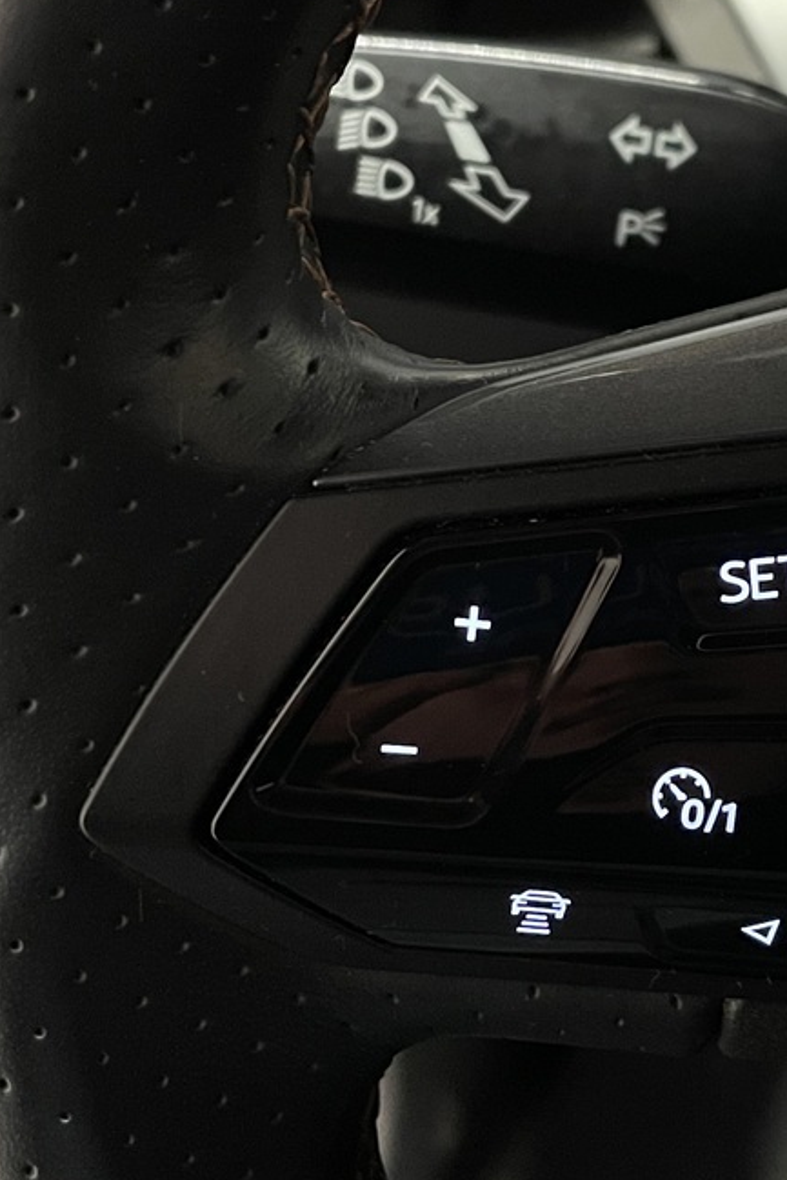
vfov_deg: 33.3
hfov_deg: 22.3
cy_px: 493
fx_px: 1966
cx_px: 634
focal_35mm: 60
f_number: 1.6
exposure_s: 1/33
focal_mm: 4.2
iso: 640
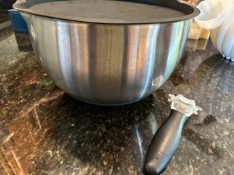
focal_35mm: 24
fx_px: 162
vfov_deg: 56.8
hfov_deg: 71.6
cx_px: 117
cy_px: 88
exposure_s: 1/40
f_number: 1.78
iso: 800
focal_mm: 6.86
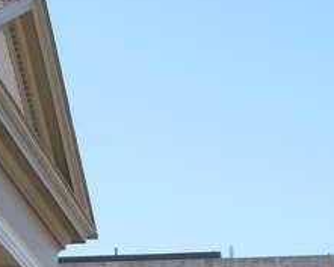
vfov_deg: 8.7
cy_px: 418
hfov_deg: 11.1
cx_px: 100
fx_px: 1711
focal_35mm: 173
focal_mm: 8.7
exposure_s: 1/200
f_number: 5.6
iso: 100
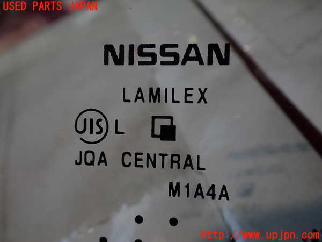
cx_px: 161
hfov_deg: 60.0
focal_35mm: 30
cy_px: 121
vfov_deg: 46.8
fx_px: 279
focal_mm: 5.4
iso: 160
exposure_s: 1/125
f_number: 2.3
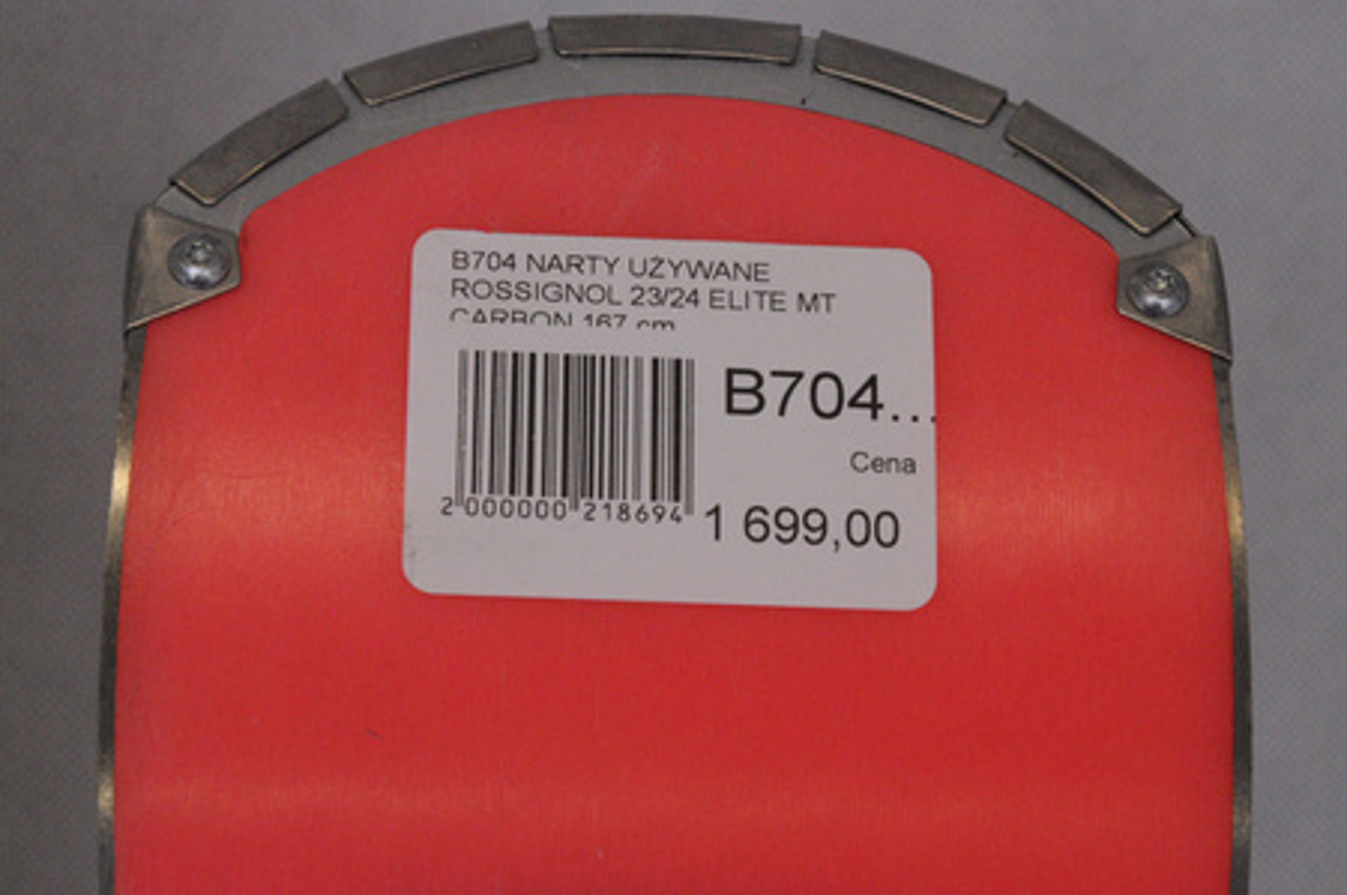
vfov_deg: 9.3
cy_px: 448
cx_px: 674
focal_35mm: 147
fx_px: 5494
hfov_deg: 14.0
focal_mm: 98
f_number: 16
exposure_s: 1/125
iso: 3200
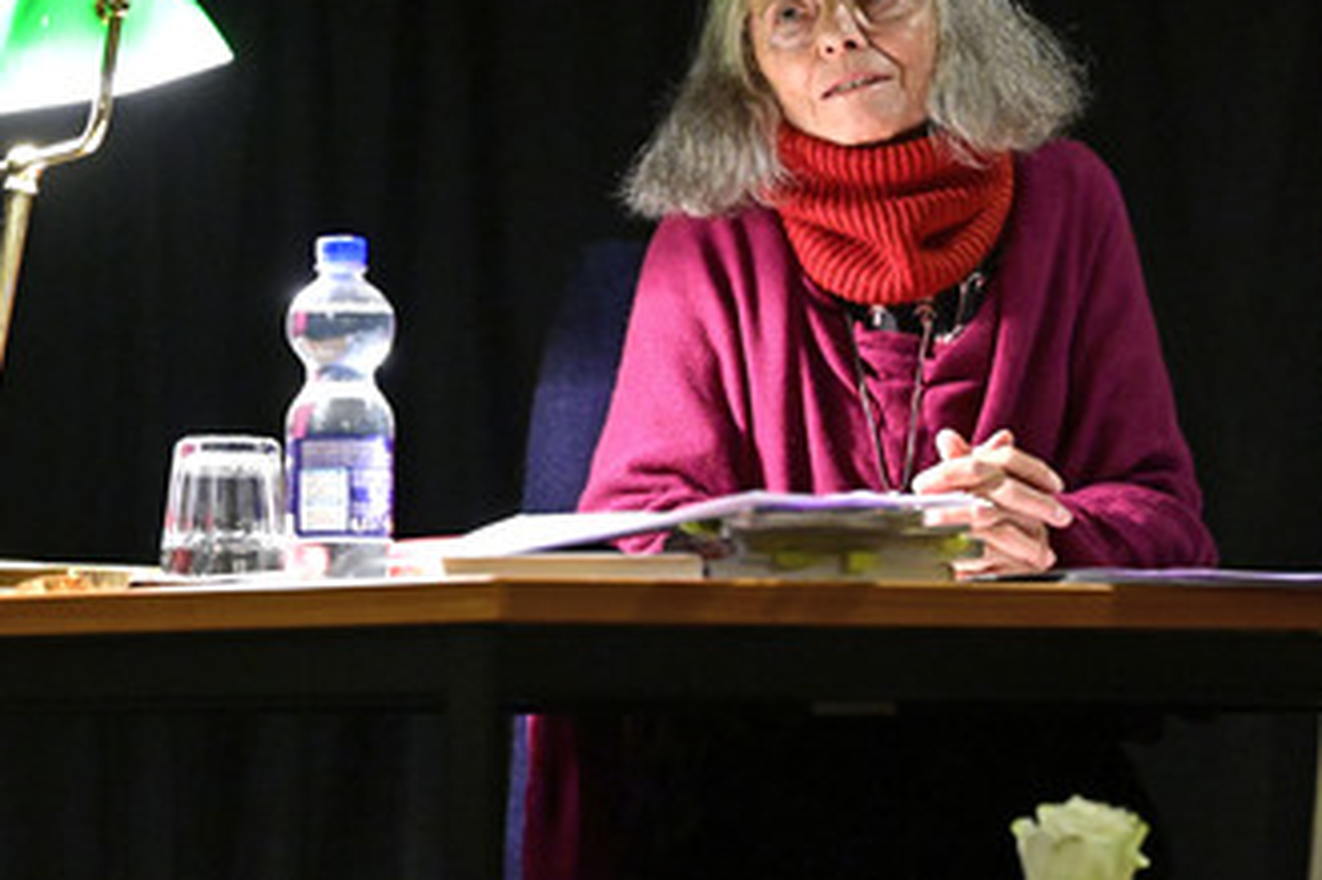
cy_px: 289
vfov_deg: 14.2
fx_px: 3523
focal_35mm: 96
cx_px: 810
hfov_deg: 21.2
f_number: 2.8
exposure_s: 1/100
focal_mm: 70
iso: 8000
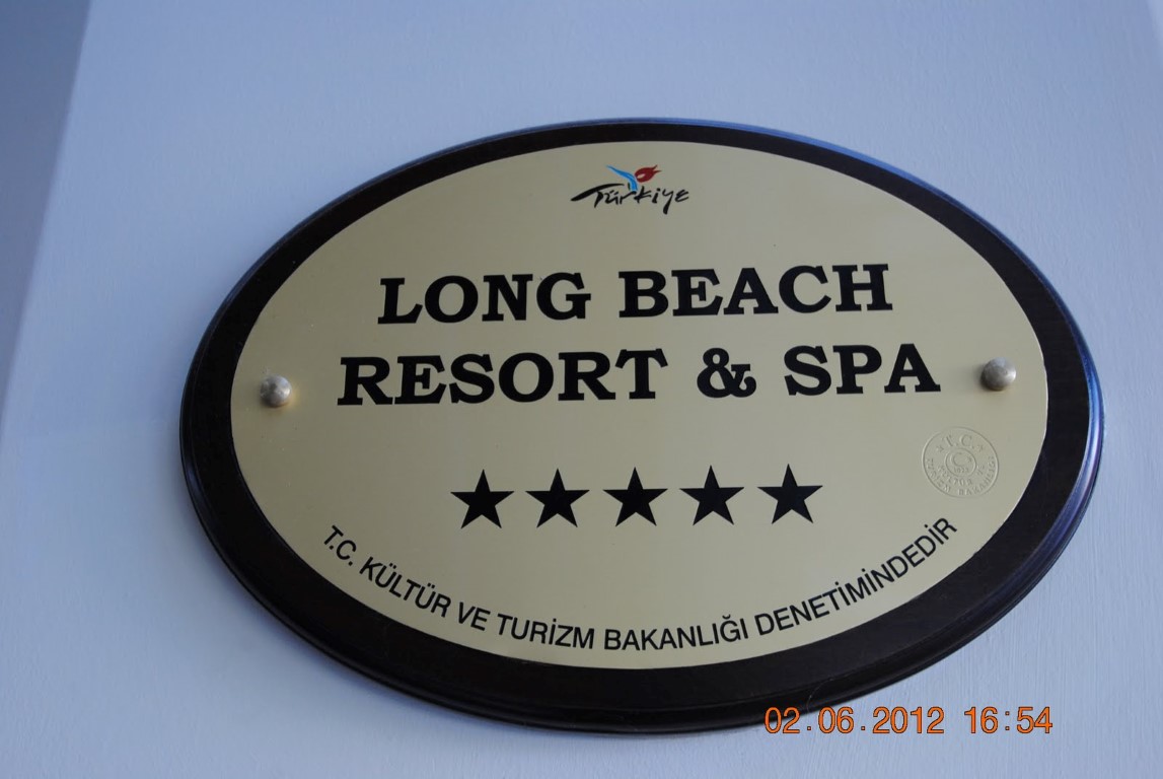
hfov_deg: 53.1
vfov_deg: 37.0
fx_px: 1164
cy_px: 390
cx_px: 582
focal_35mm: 36
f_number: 4.5
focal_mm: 24
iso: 280
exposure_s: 1/30
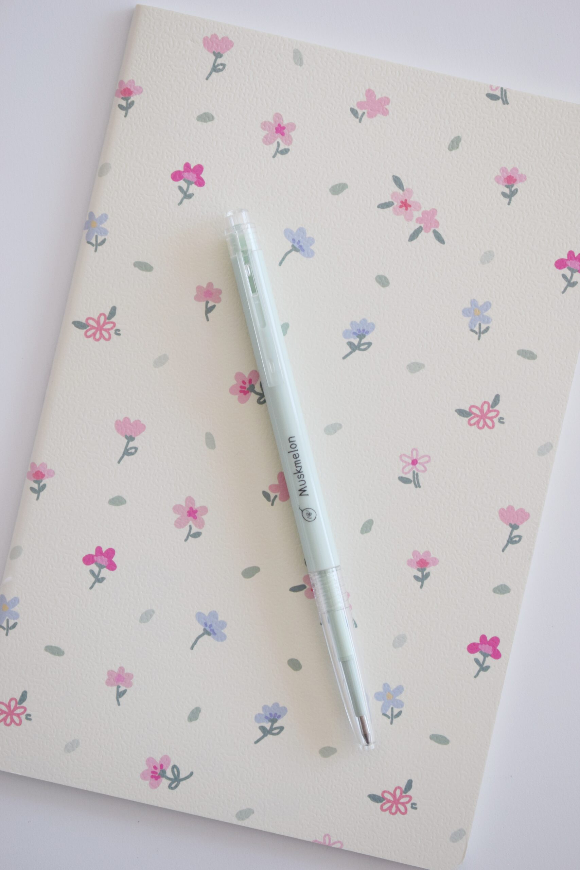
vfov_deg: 24.6
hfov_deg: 16.6
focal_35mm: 82
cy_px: 435
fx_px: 1993
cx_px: 290
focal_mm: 55
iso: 400
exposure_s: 1/100
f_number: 5.6
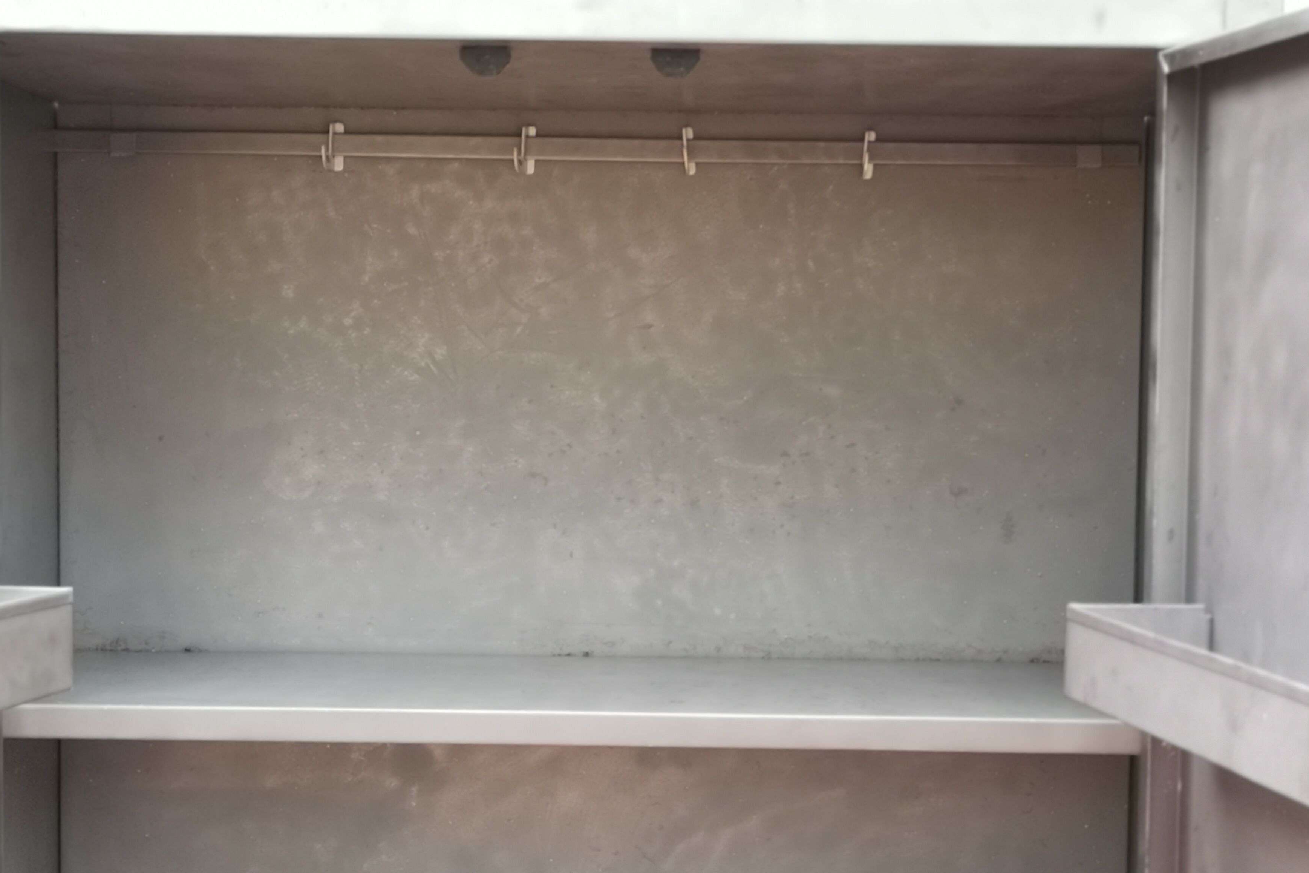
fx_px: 2145
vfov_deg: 23.0
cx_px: 650
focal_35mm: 59
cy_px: 480
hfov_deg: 33.9
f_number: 4
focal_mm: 5.58
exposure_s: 1/40
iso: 125
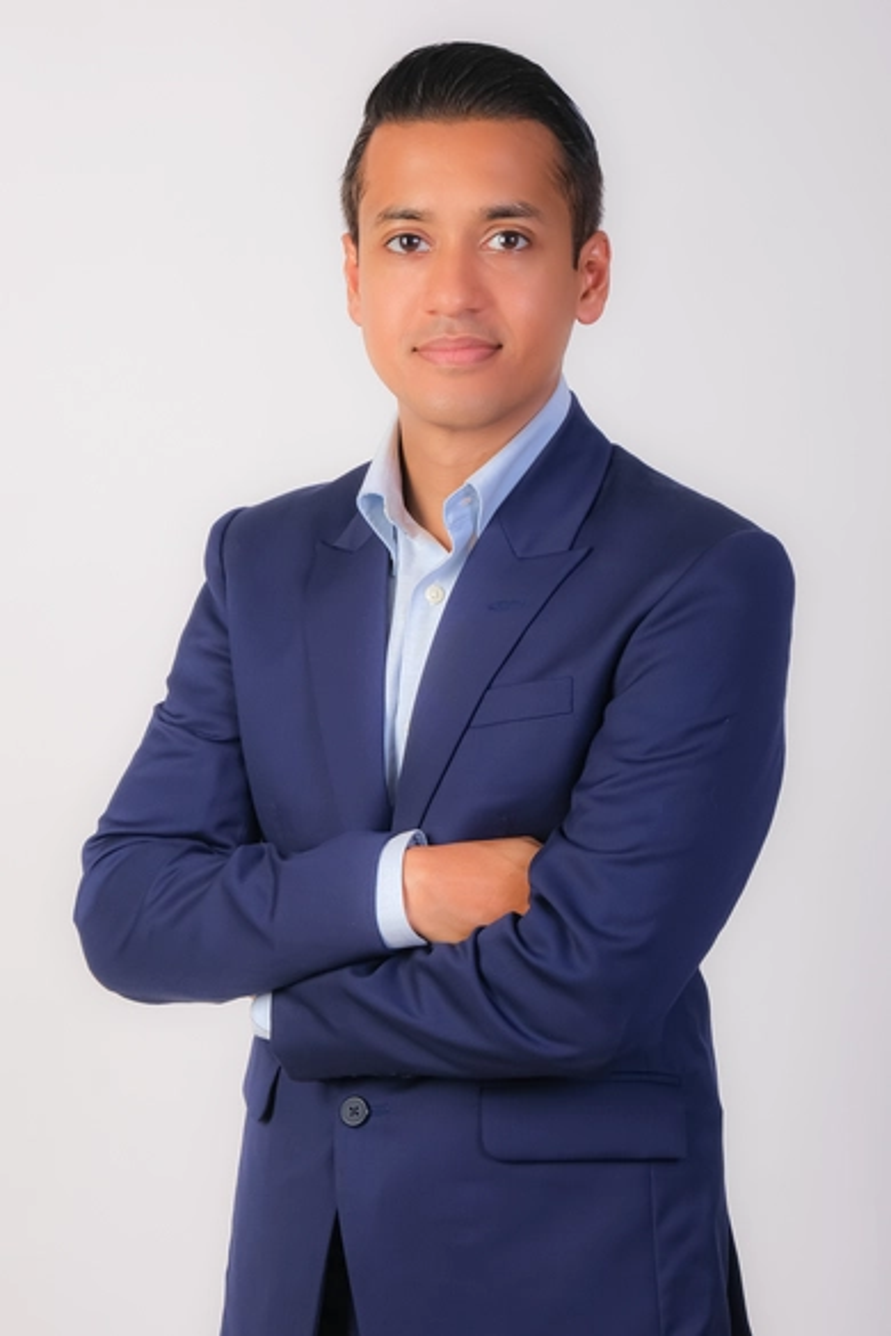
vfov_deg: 24.5
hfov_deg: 16.5
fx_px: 3081
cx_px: 446
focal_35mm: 83
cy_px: 668
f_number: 11
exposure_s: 1/160
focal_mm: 55
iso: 160
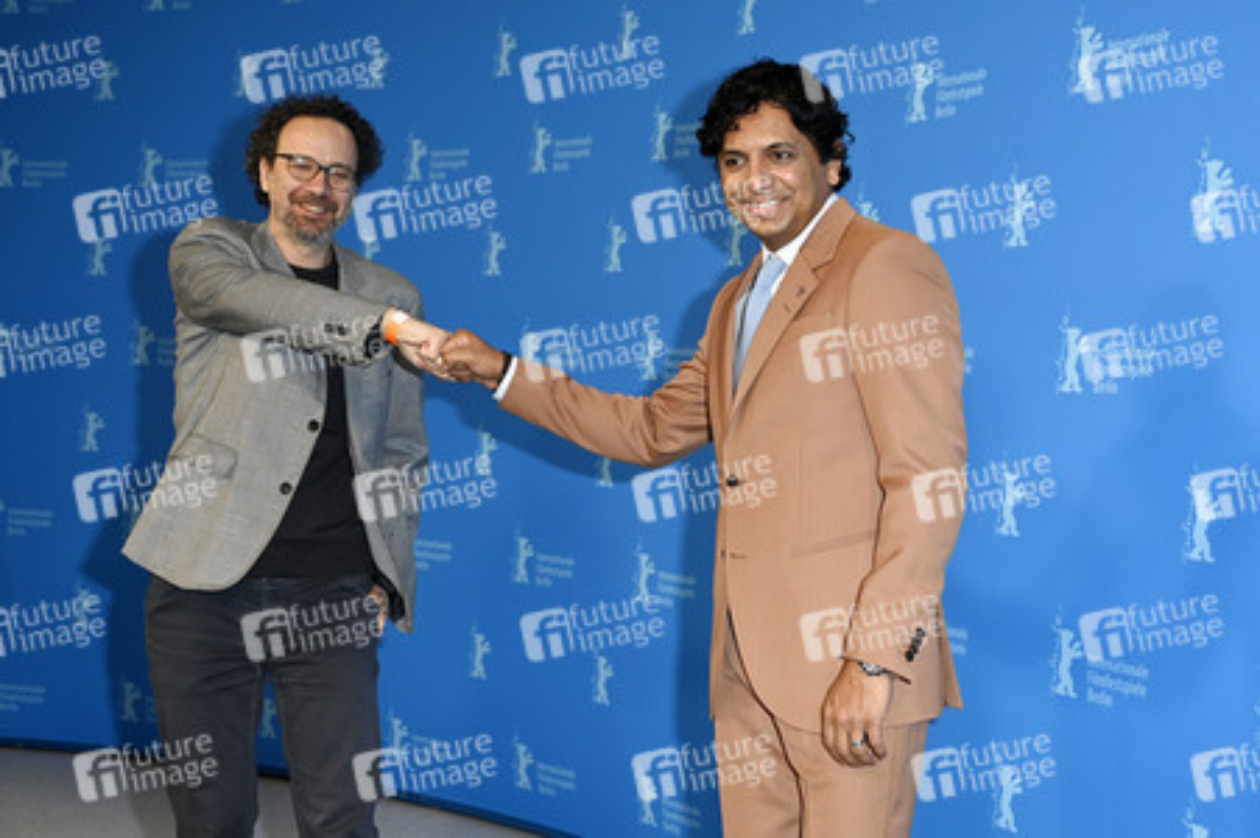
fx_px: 1819
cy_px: 419
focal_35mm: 52
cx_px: 630
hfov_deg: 38.2
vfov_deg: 26.0
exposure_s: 1/250
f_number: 5.6
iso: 1250
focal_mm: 52
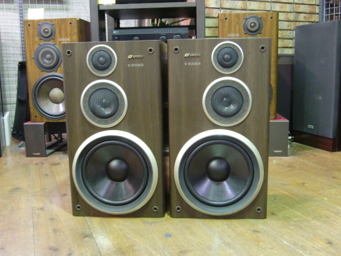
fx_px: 384
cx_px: 170
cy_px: 128
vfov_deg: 36.8
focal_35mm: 39
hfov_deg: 47.9
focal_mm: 6.9
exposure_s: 1/13
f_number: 3
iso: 400
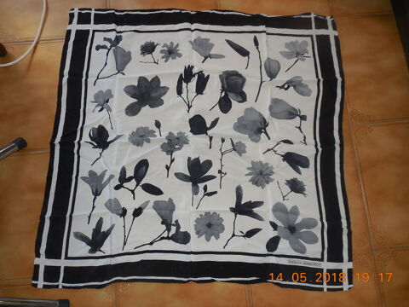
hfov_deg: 69.4
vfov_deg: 54.9
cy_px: 154
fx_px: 295
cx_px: 204
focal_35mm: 25
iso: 125
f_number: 3.7
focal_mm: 4.5
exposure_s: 1/25
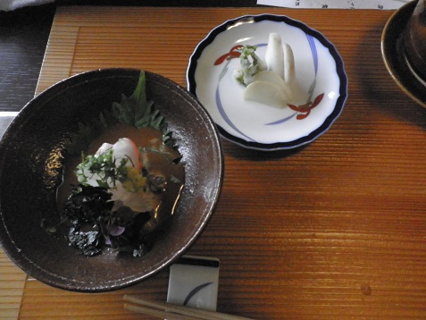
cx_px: 213
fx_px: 332
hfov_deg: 65.3
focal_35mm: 27
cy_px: 160
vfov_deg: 51.4
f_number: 3.2
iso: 800
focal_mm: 4.9
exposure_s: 1/100
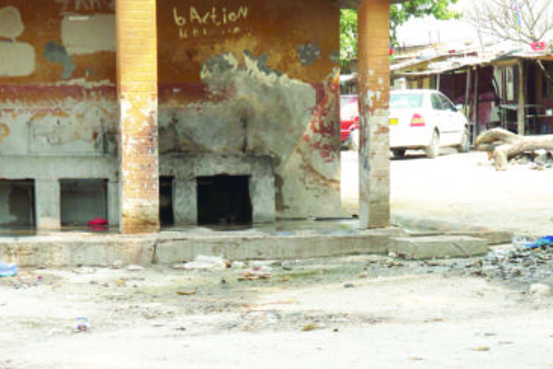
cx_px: 397
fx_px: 2166
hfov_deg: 14.5
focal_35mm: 141
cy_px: 314
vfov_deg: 9.7
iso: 100
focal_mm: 40
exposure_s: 1/250
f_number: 8
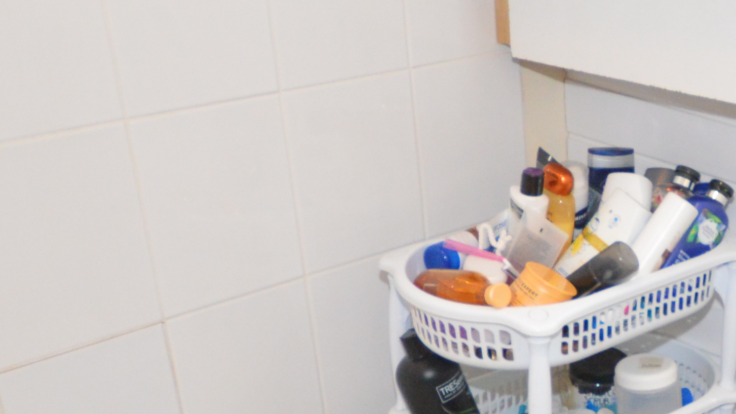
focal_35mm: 65
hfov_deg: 28.3
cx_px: 875
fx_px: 1268
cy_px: 365
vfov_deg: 18.3
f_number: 4
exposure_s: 1/60
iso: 800
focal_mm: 10
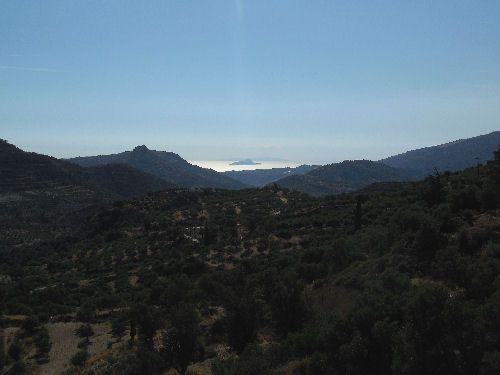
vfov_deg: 27.0
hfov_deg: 35.5
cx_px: 250
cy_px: 188
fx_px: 780
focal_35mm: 54
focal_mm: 9.8
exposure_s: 1/800
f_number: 8.4
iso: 125
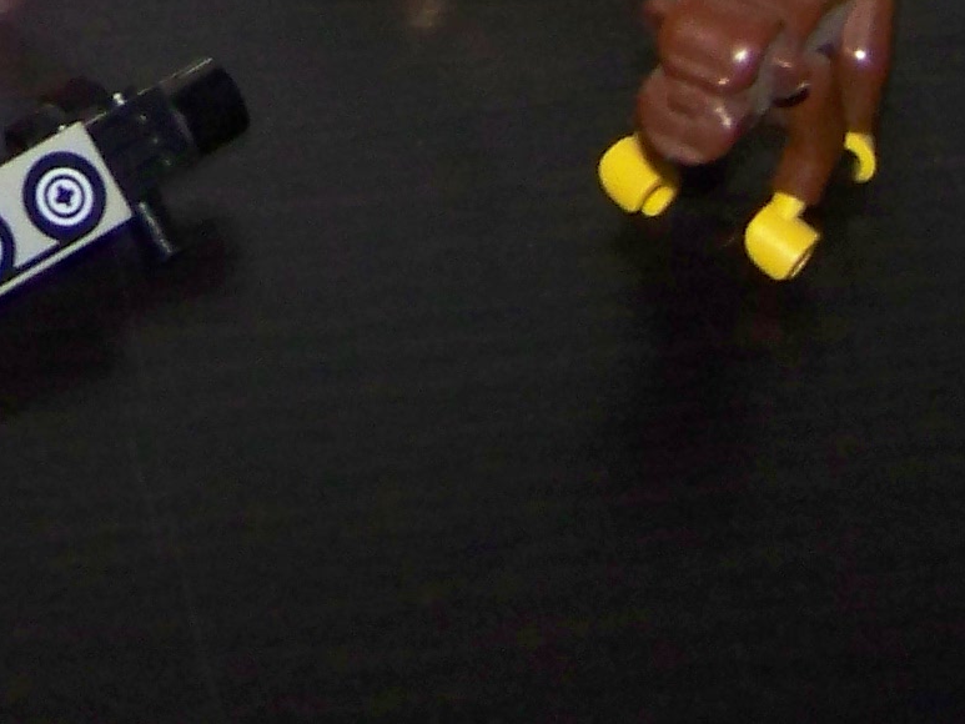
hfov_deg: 12.7
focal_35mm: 151
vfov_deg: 9.2
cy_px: -712
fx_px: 4210
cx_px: -222
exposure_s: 1/30
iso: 200
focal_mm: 6.3
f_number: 2.8
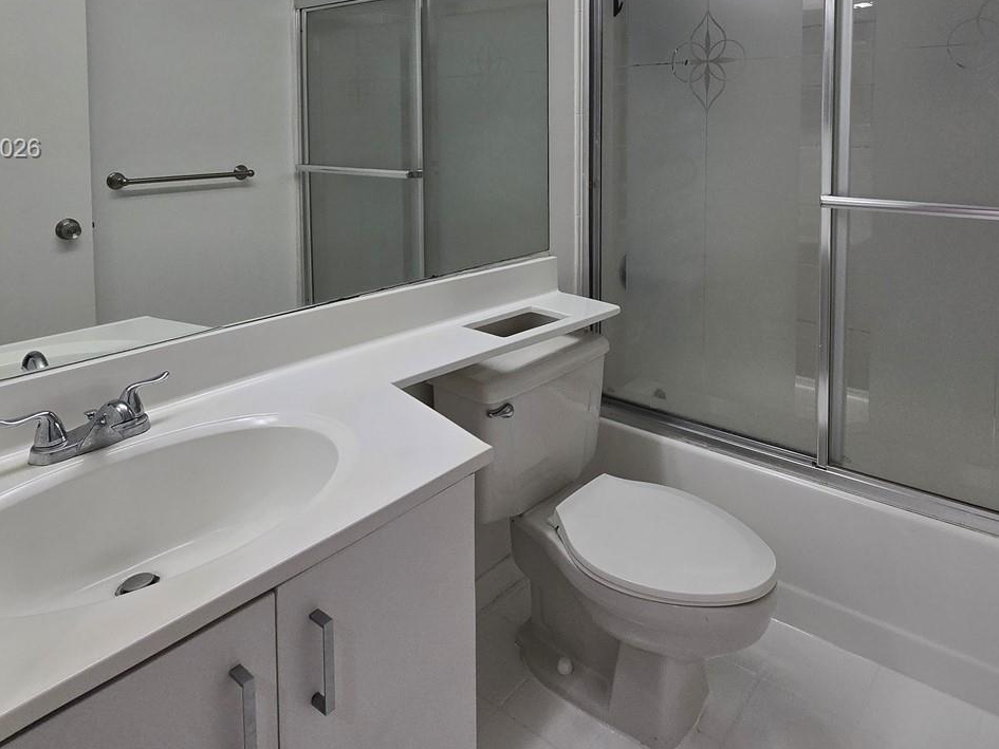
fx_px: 635
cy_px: 150
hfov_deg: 76.1
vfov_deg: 56.6
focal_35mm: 22
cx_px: 557
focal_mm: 2.2
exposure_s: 1/120
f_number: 2.2
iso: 80
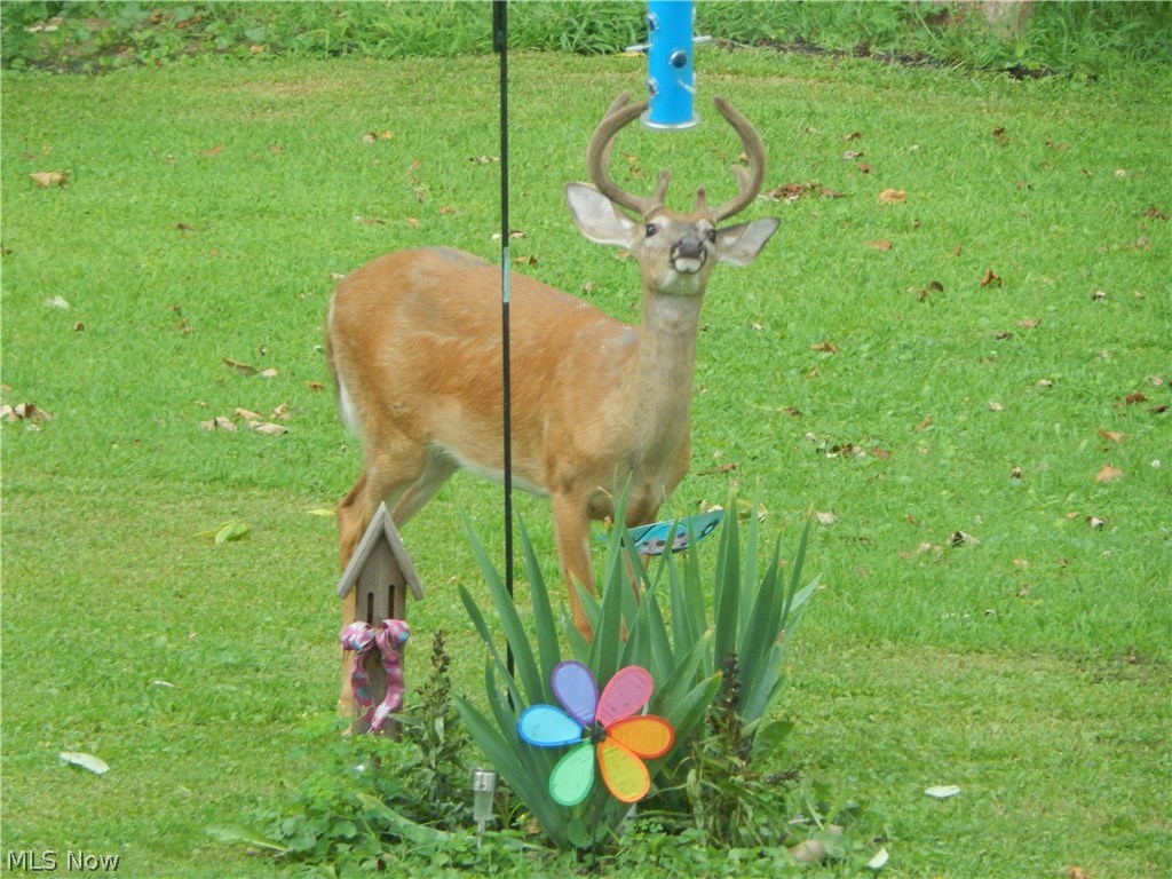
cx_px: 586
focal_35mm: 493
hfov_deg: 4.0
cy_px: 440
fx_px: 16692
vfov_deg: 3.0
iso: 400
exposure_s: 1/200
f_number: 5.8
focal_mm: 88.6
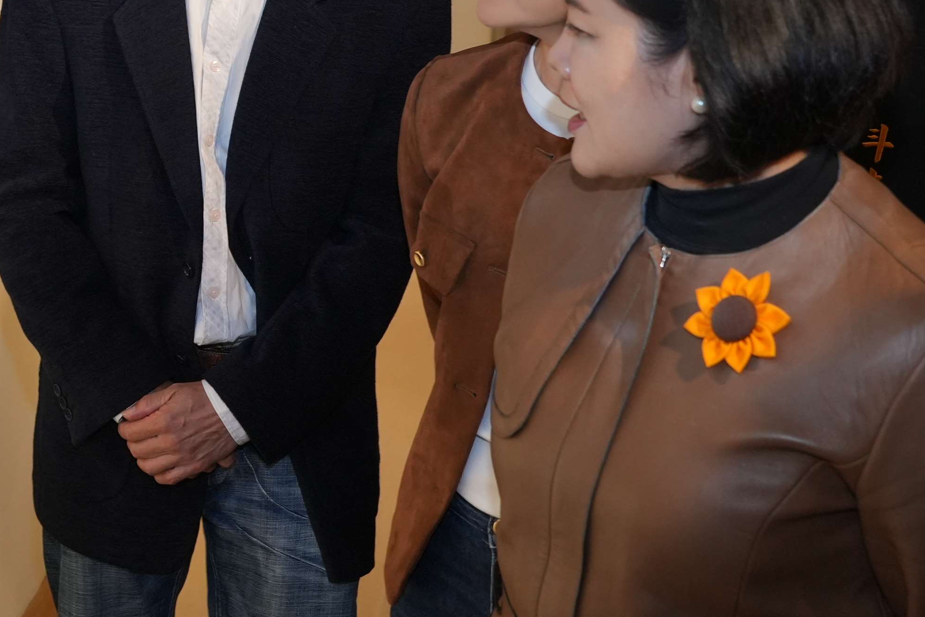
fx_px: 2338
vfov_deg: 14.9
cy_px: 61
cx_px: -4
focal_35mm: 91
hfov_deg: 21.6
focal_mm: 39
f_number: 5.6
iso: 2000
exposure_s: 1/125
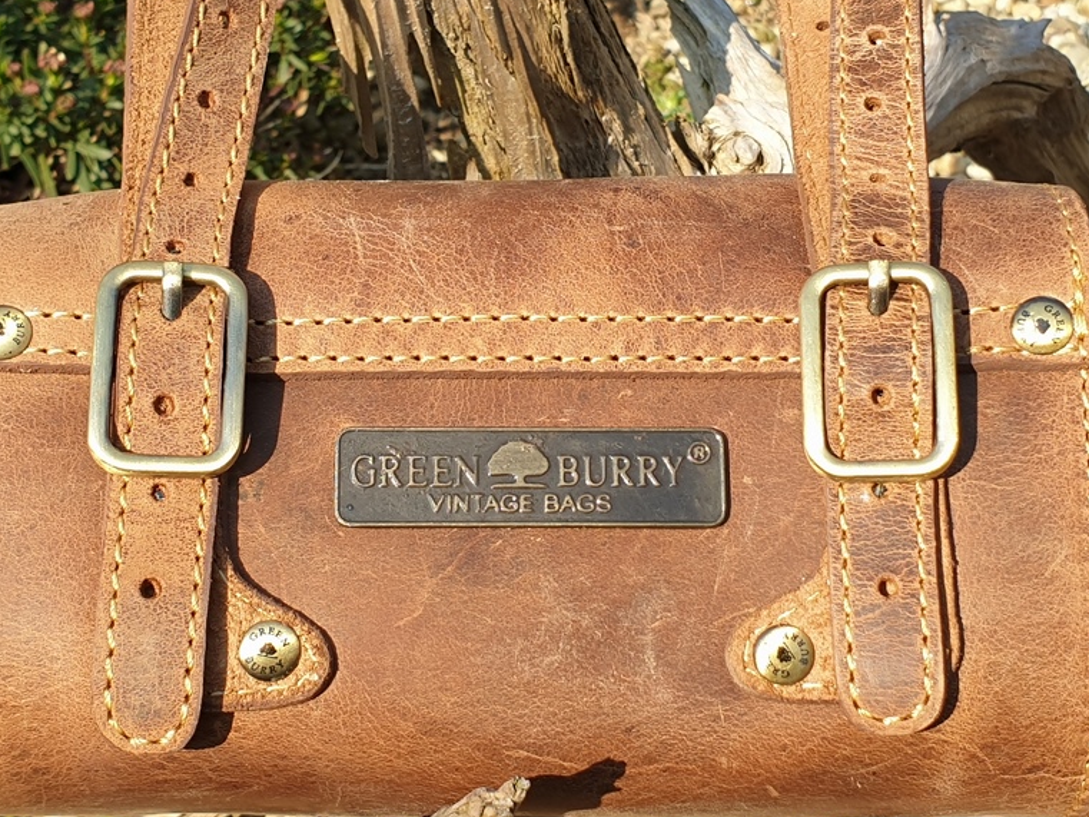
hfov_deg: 52.6
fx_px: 1101
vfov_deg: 40.7
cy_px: 419
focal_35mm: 35
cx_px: 538
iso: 50
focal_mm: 4.3
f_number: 2.4
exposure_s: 1/818
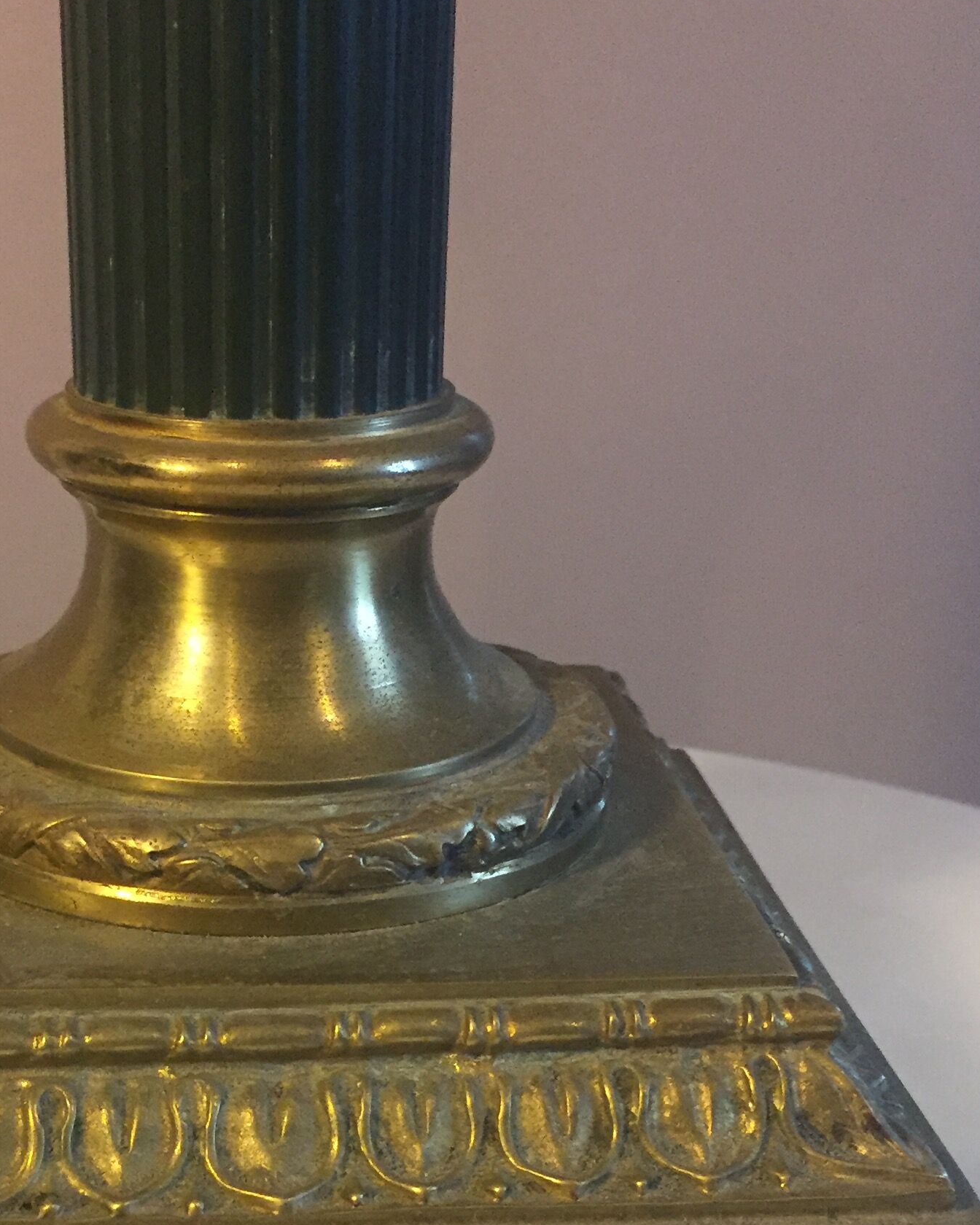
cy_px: 836
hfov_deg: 27.4
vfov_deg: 33.8
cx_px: 319
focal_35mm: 55
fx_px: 1994
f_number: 2.2
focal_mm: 4.15
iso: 250
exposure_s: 1/25
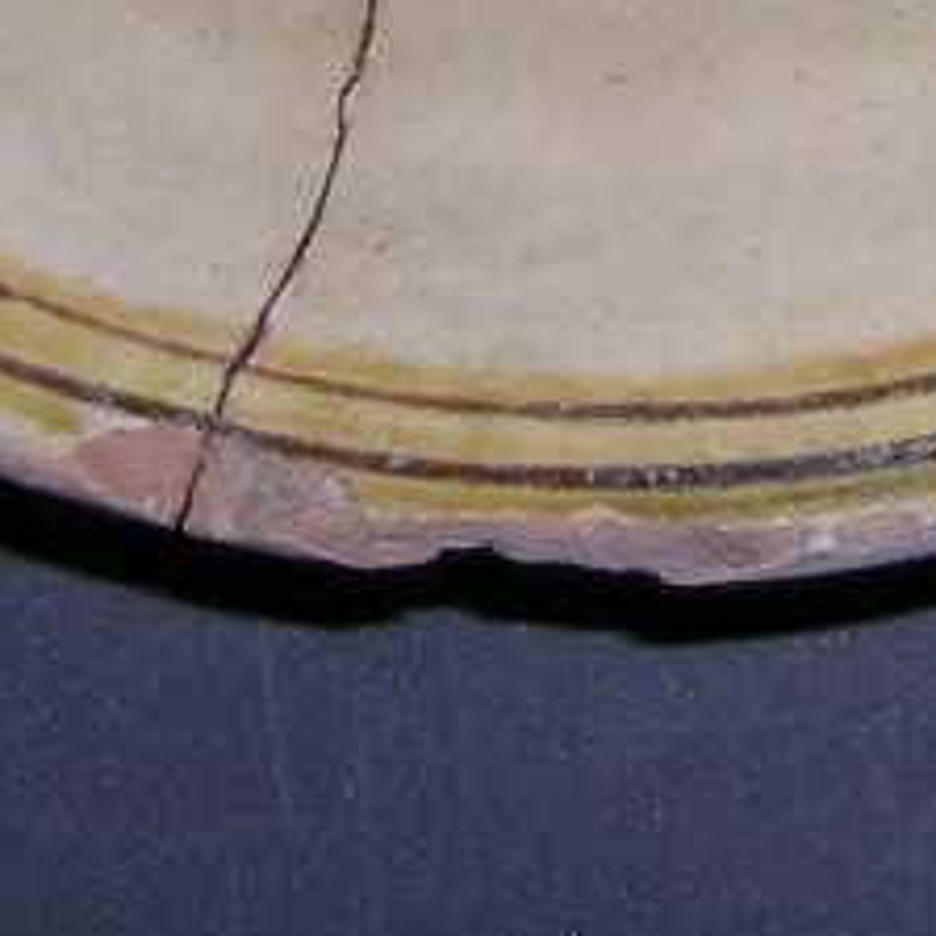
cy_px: -974
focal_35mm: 212
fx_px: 6485
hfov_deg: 8.1
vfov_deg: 7.9
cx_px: 1262
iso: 50
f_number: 3.2
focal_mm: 8.7
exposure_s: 1/60.1
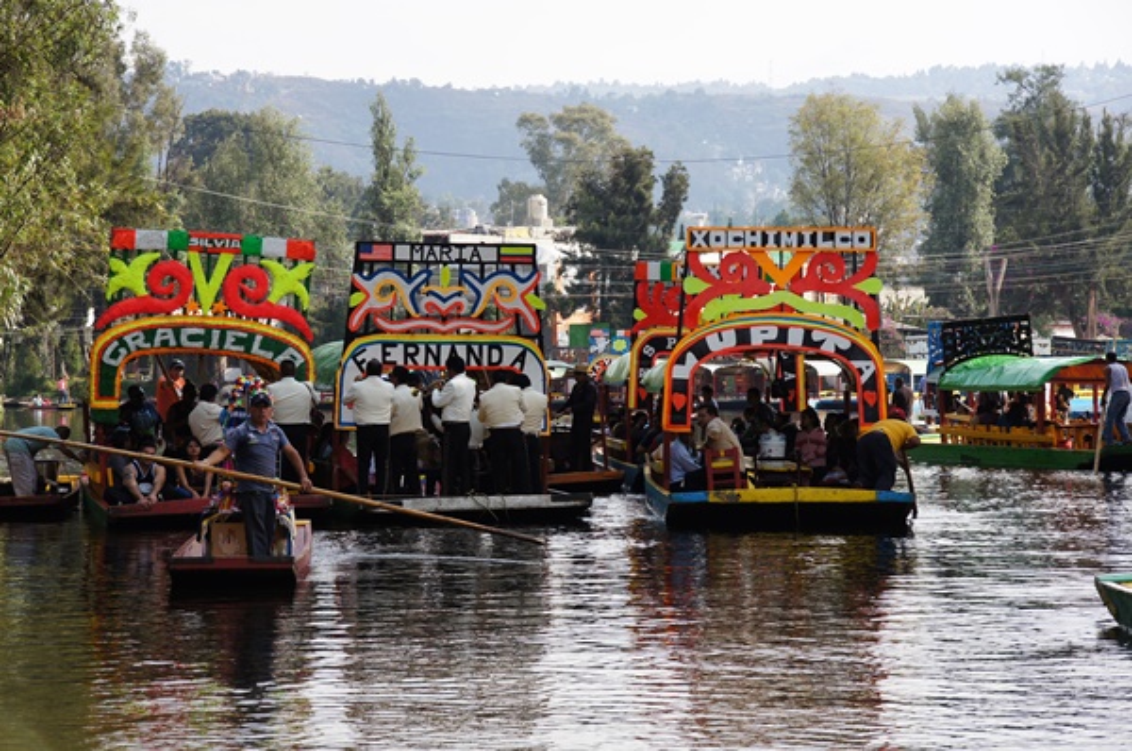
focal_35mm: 112
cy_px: 376
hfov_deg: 18.2
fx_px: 3532
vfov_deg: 12.1
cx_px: 566
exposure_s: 1/125
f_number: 8
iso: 100
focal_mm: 75
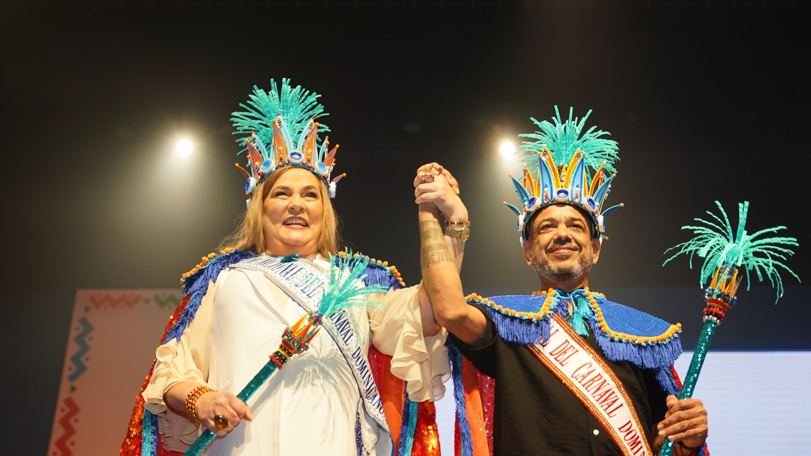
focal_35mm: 53
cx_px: 392
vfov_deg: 22.6
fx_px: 1140
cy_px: 241
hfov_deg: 39.2
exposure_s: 1/160
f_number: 2.8
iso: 640
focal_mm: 48
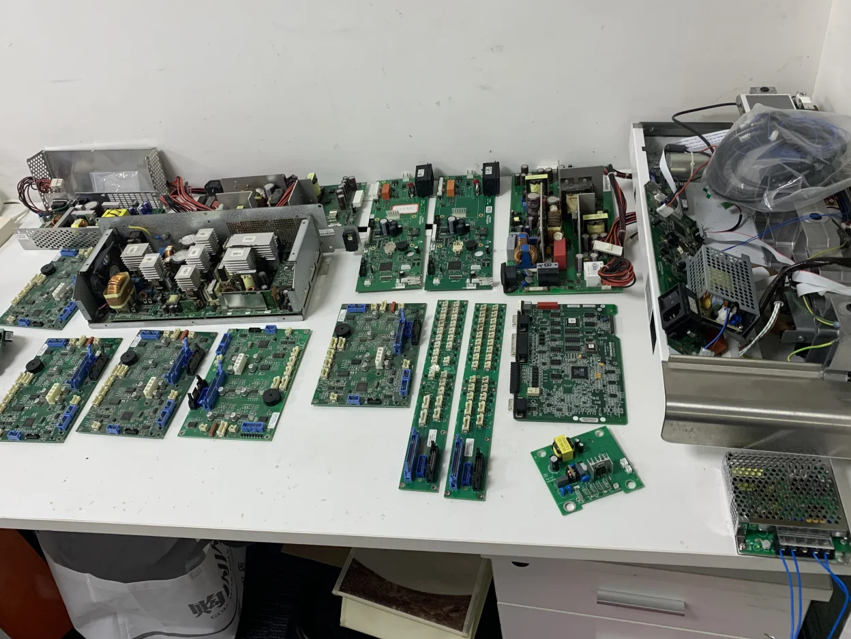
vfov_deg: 46.7
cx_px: 393
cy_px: 272
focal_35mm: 30
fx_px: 738
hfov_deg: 59.9
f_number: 1.8
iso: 125
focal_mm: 4.25
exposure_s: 1/60
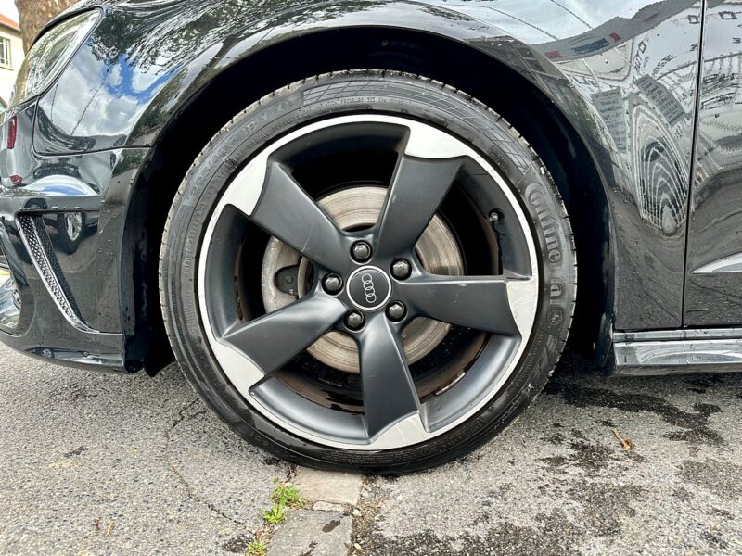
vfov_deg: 56.8
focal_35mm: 24
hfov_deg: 71.6
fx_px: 514
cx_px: 371
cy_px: 278
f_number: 1.78
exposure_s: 1/121
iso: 64
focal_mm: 6.86
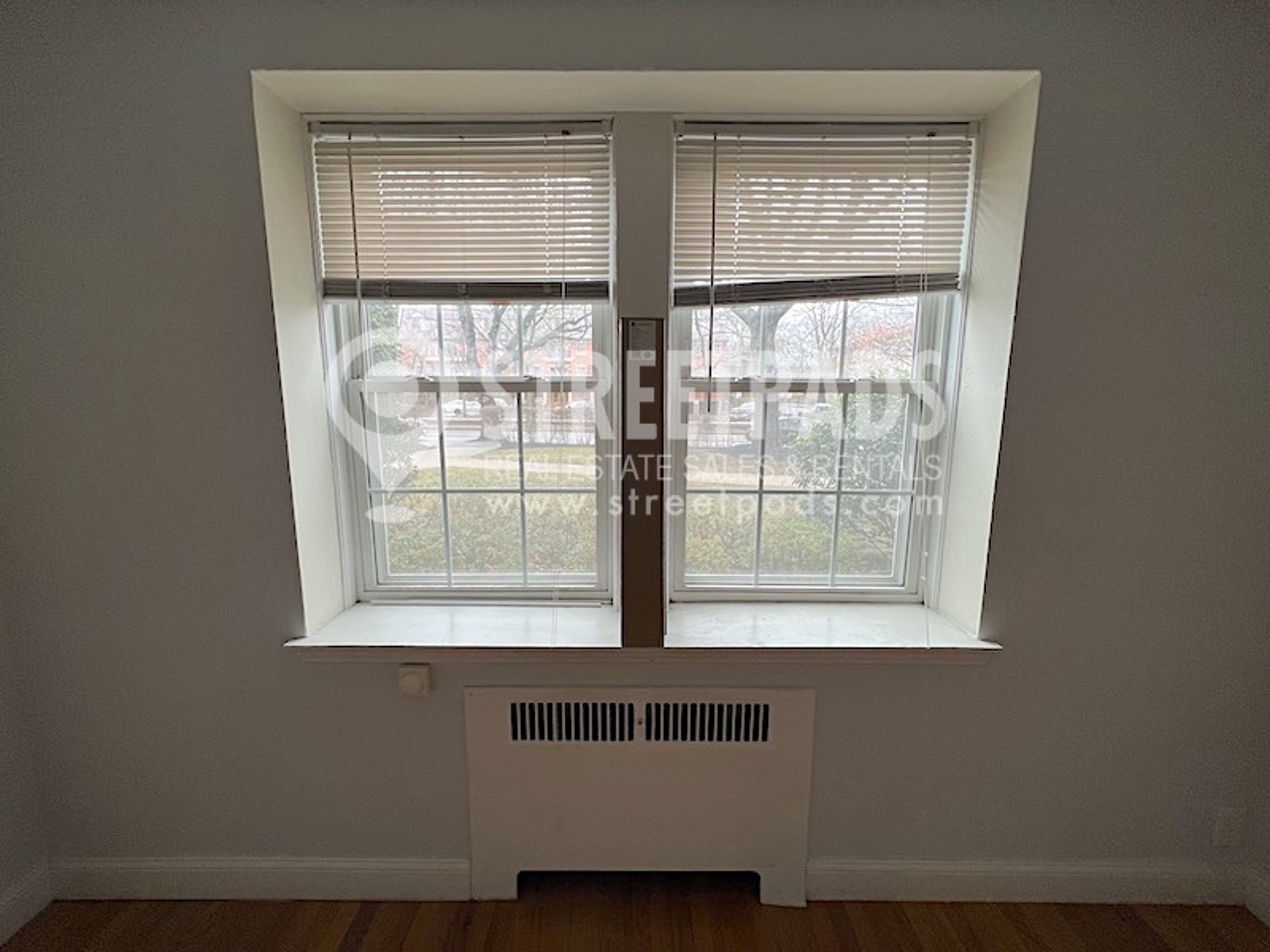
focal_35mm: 13
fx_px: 477
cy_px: 476
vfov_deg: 89.9
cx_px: 635
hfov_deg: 106.2
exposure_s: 1/120
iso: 50
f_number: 1.8
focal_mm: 1.57
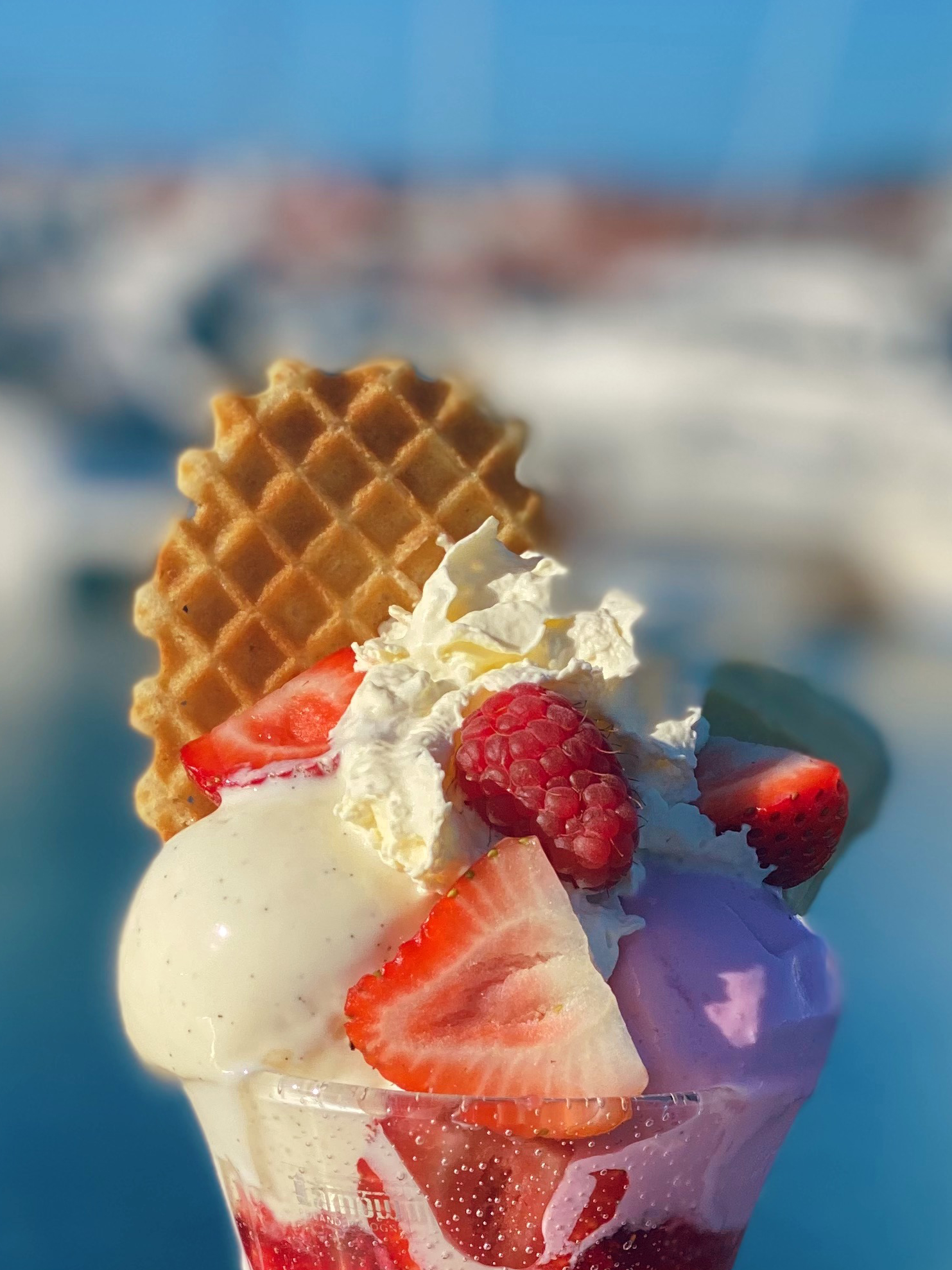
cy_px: 1197
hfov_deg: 14.0
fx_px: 3888
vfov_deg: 18.2
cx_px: 500
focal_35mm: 106
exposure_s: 1/1996
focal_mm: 6
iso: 20
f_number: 2
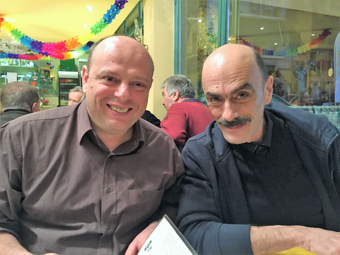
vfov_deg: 48.2
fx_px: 285
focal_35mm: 29
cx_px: 170
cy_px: 128
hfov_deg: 61.7
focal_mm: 4.15
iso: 500
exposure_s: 1/17
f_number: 2.2
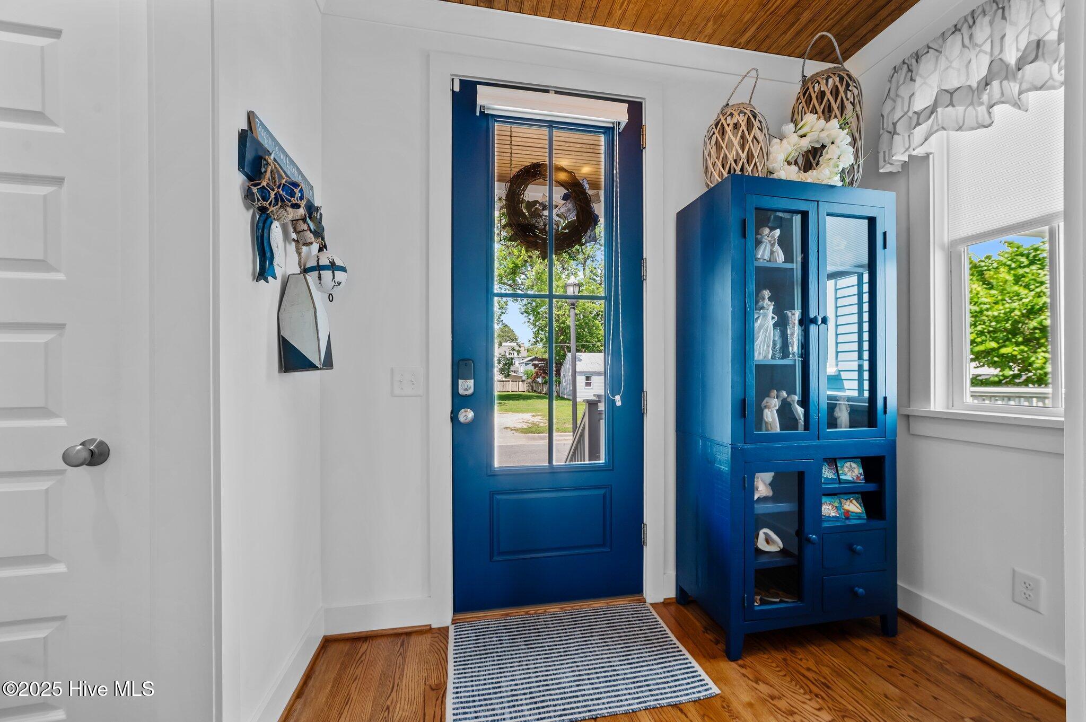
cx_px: 543
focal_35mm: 14
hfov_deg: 104.3
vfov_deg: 81.1
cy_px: 361
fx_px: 422
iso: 250
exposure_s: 1/20
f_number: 8
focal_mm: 14
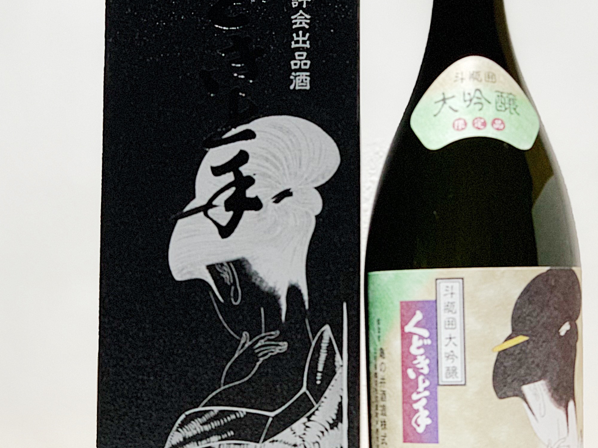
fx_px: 1814
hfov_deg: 18.7
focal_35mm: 105
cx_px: 359
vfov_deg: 14.1
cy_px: 140
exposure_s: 1/63
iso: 125
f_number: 2.4
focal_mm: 6
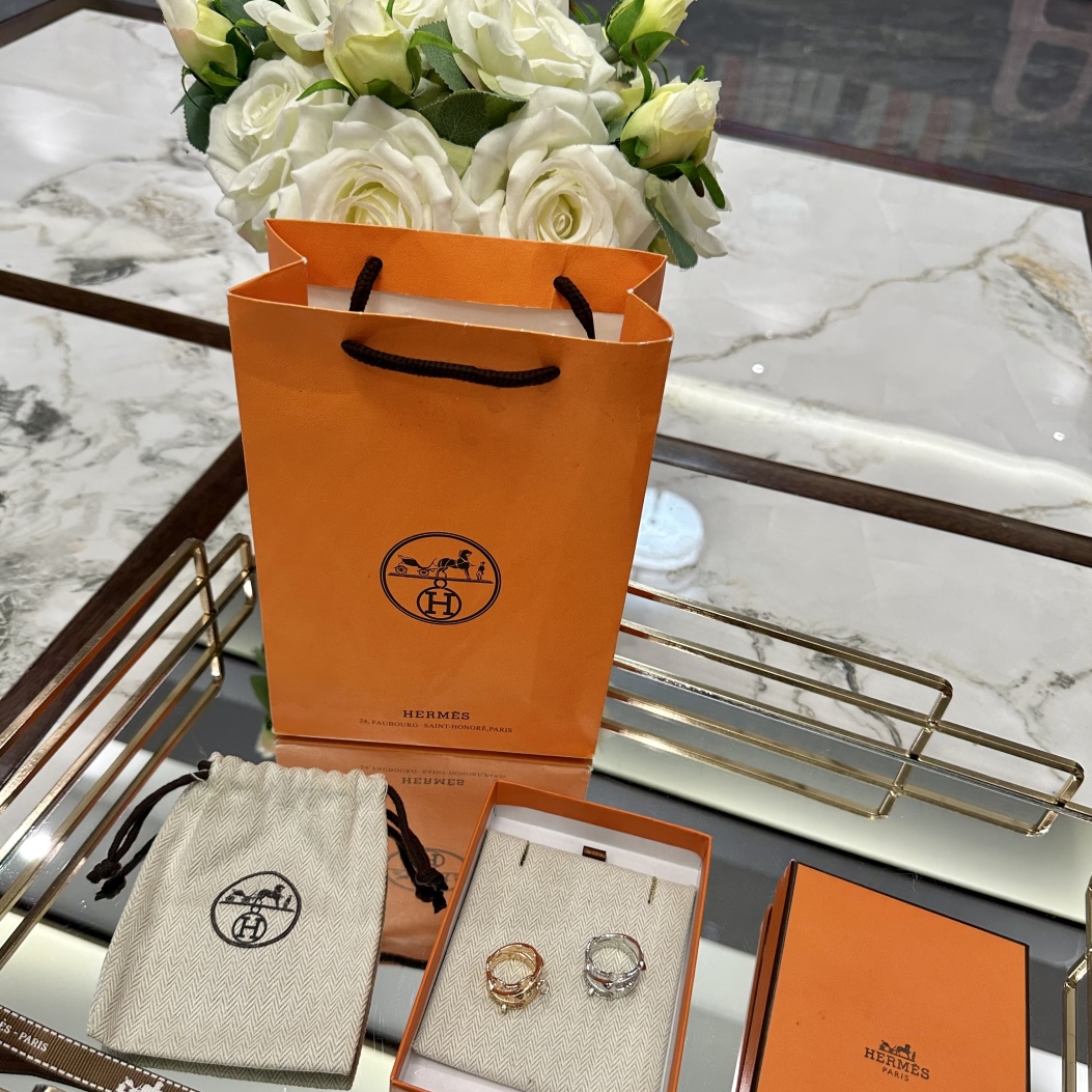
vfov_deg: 55.6
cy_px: 586
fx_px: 1035
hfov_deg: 55.6
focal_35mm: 29
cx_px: 535
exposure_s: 1/100
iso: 160
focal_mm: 6.86
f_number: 1.78
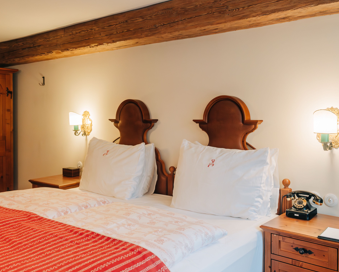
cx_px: 174
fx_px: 351
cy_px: 136
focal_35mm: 35
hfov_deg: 51.5
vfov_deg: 42.2
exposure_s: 1/160
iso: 3200
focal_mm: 31
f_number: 4
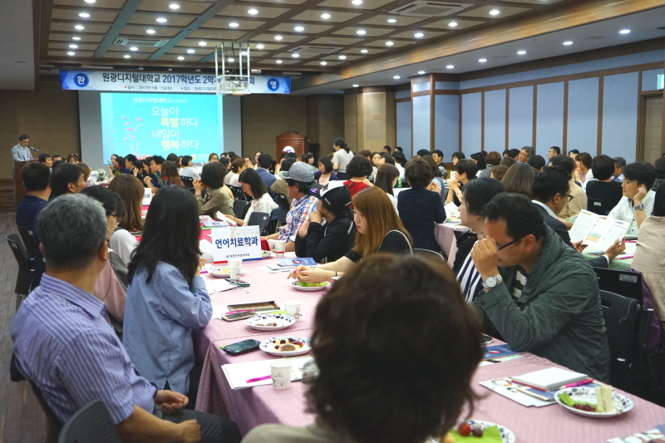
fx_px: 665
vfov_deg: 36.9
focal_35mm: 36
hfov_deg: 53.1
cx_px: 332
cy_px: 222
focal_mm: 36
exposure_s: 1/160
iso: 2500
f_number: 4
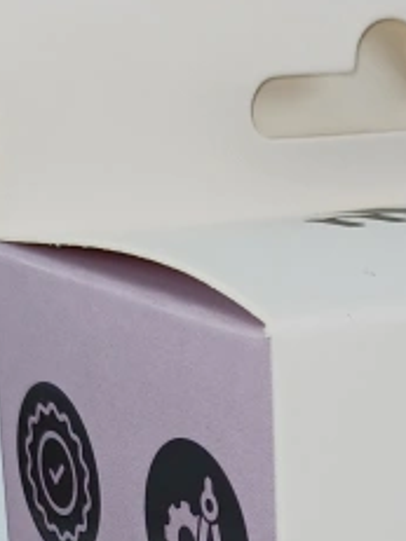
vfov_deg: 14.0
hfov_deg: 11.2
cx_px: 474
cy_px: 867
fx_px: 2035
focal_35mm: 130
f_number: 1.8
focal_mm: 4.65
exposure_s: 1/510
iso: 50
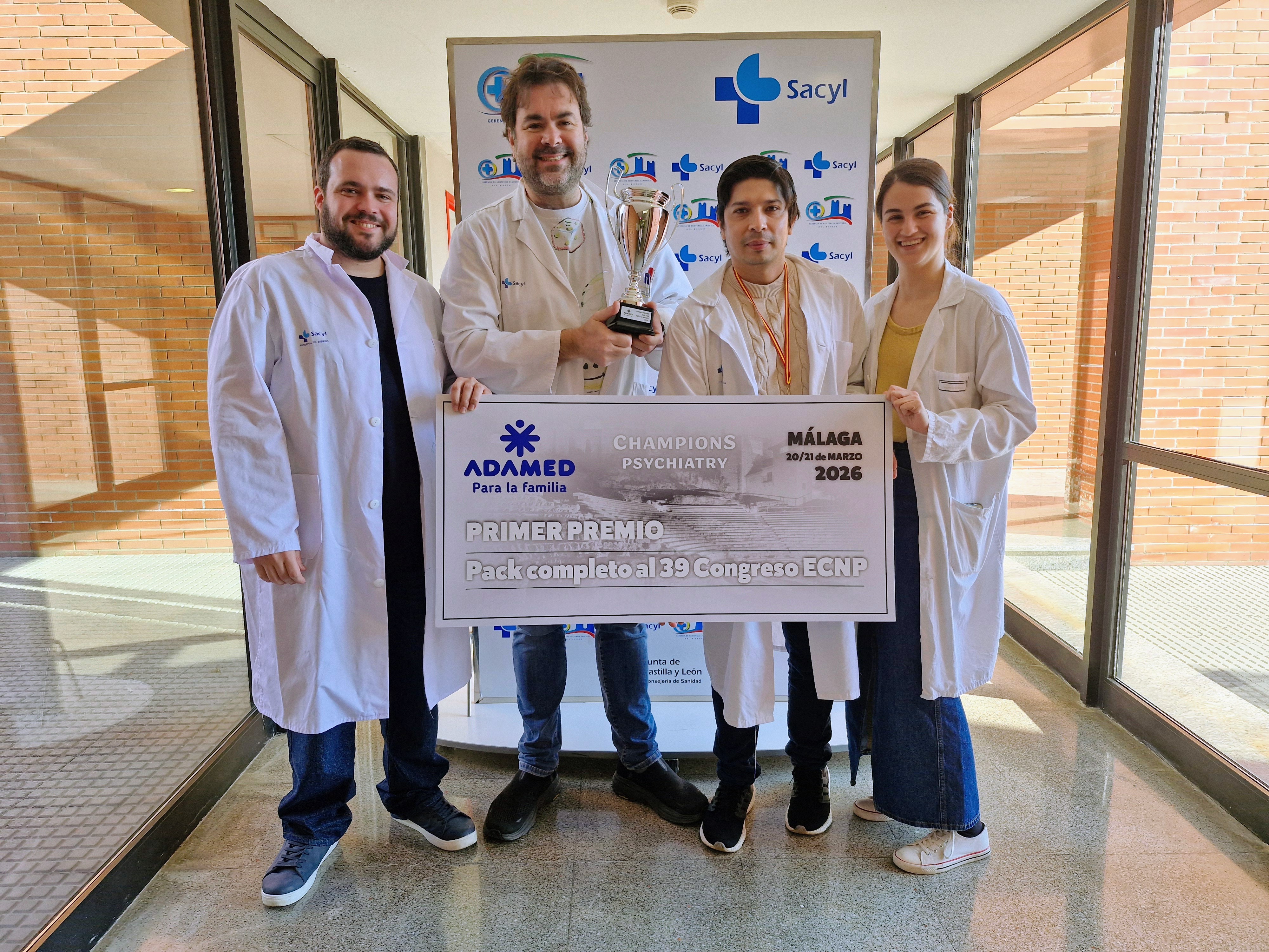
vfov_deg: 58.9
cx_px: 634
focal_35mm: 23
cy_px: 476
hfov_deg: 73.9
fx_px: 843
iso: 50
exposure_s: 1/180
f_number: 1.8
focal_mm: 5.54
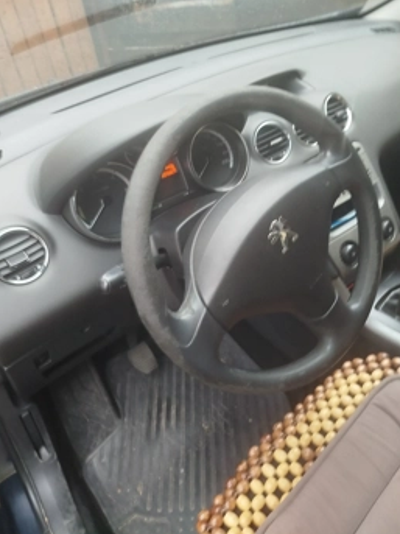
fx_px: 432
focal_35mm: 28
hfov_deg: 49.7
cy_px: 234
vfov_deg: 63.2
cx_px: 207
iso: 200
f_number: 1.7
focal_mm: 5.31
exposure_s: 1/33
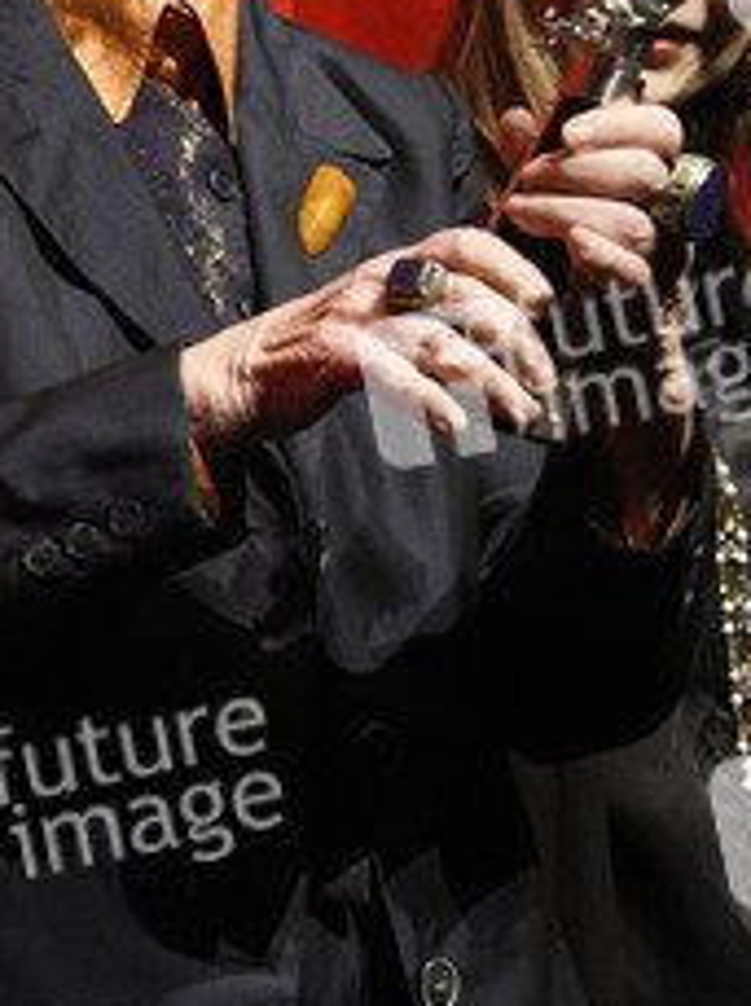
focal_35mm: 138
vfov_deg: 14.2
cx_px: 187
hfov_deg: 10.7
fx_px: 4003
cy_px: 145
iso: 5000
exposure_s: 1/125
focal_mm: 82
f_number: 5.6
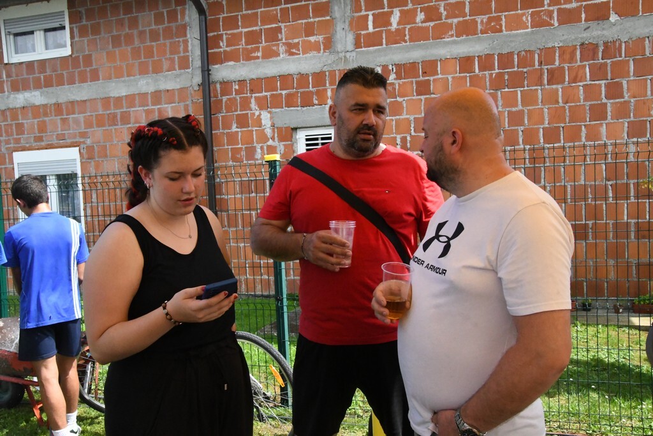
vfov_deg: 40.0
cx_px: 326
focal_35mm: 33
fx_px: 599
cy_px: 218
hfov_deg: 57.2
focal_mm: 22
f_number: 18
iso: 8000
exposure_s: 1/1250
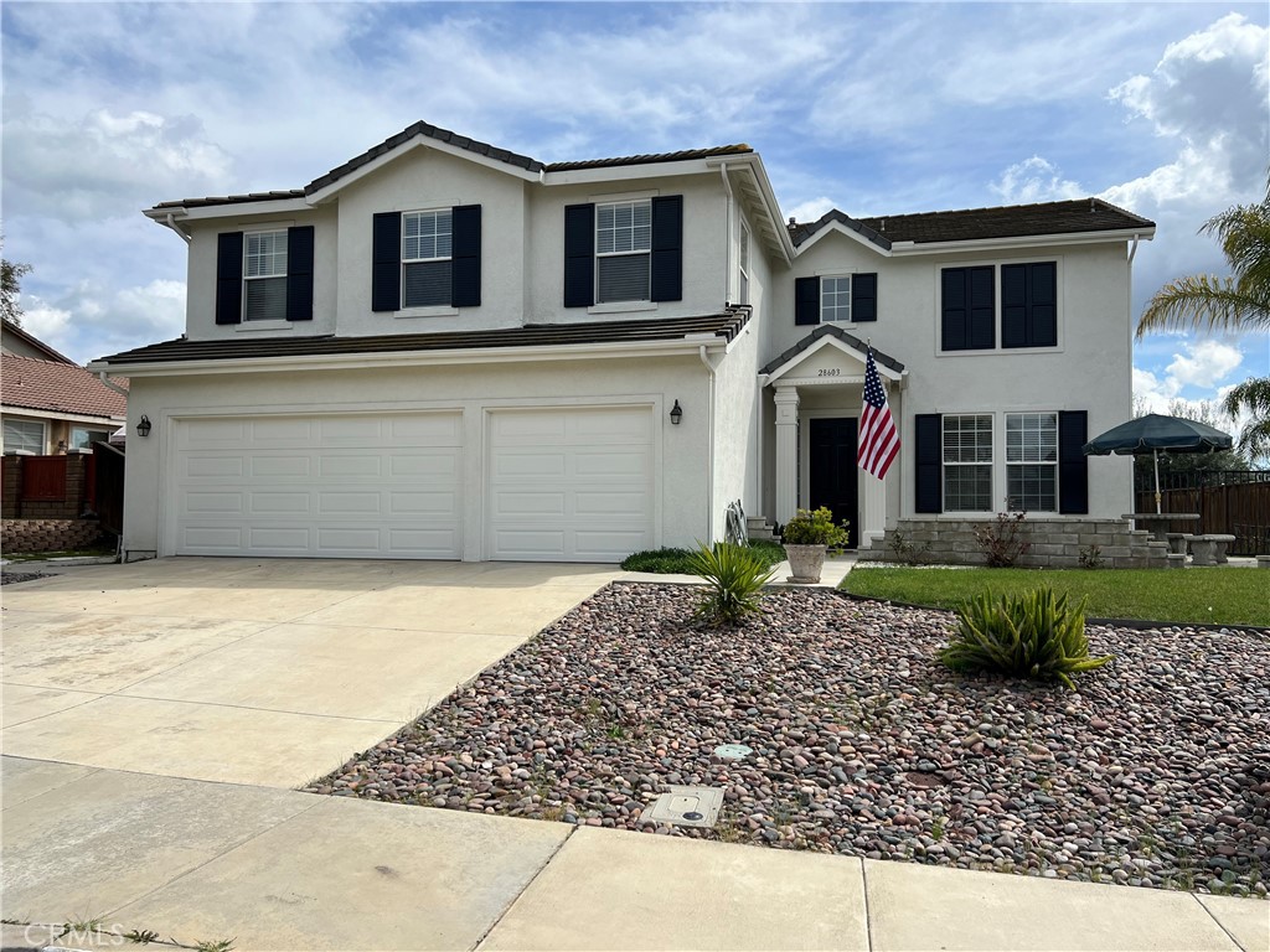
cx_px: 635
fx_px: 954
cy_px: 476
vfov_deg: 53.1
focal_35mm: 26
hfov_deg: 67.3
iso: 50
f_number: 1.5
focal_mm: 5.7
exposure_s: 1/5587
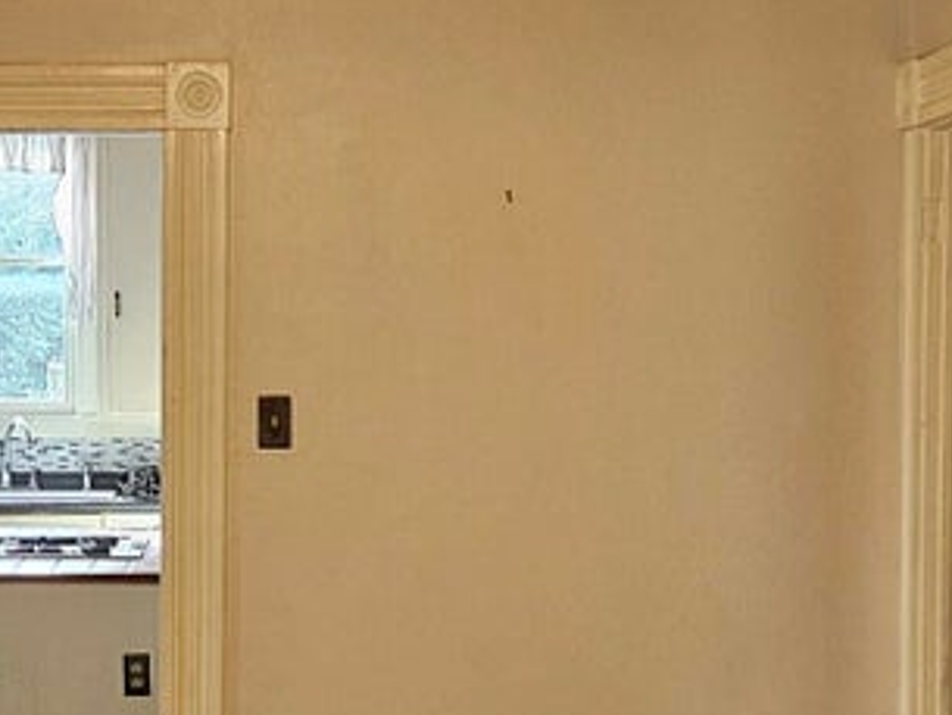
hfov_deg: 19.0
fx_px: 2834
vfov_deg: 14.3
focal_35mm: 103
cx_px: 354
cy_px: 487
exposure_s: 1/120
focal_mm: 5.4
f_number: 1.8
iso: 125
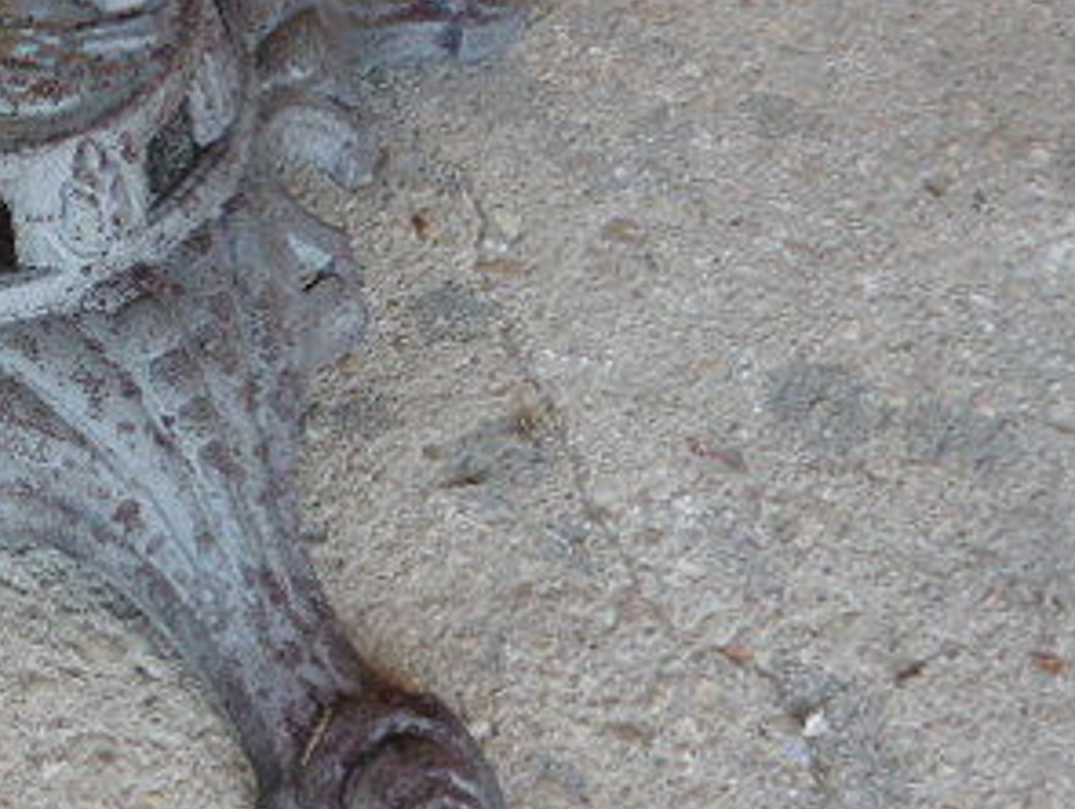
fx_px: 1617
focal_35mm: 52
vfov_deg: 28.0
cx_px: 11
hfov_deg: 33.7
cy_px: 332
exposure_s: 1/100
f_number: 3.3
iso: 100
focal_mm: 4.3
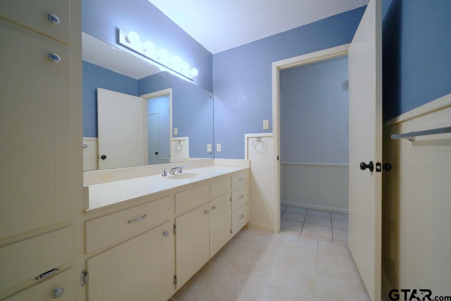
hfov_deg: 104.2
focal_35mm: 14
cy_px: 150
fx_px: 175
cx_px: 226
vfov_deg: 81.2
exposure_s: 1/160
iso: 1600
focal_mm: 14
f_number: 4
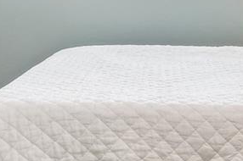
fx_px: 566
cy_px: -16
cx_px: 172
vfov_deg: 15.8
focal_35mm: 84
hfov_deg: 24.0
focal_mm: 10
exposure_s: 1/15
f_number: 7.1
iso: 100
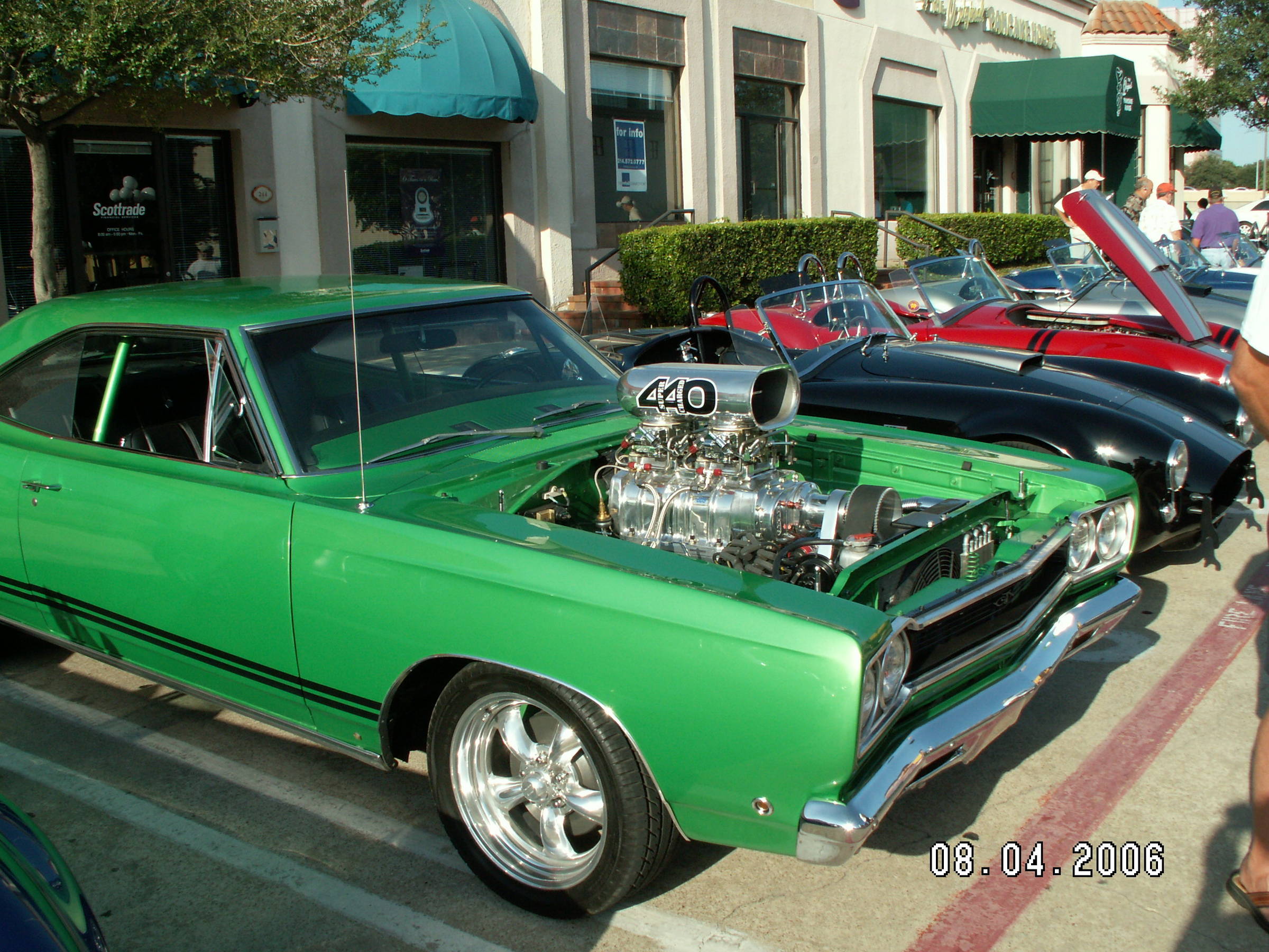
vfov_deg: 40.7
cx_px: 634
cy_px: 476
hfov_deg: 52.6
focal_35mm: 35
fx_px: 1283
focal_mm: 5.86
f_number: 5.6
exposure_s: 1/250
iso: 50
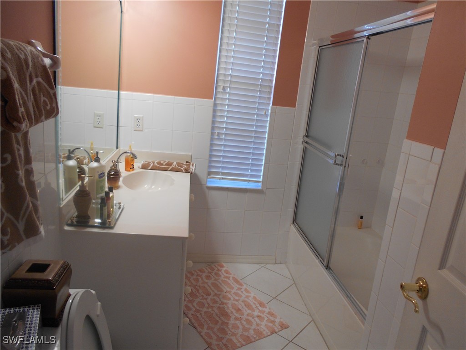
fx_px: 350
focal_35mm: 26
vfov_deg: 53.1
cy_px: 175
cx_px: 233
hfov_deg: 67.3
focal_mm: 4.6
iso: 125
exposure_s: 1/30
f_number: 3.2
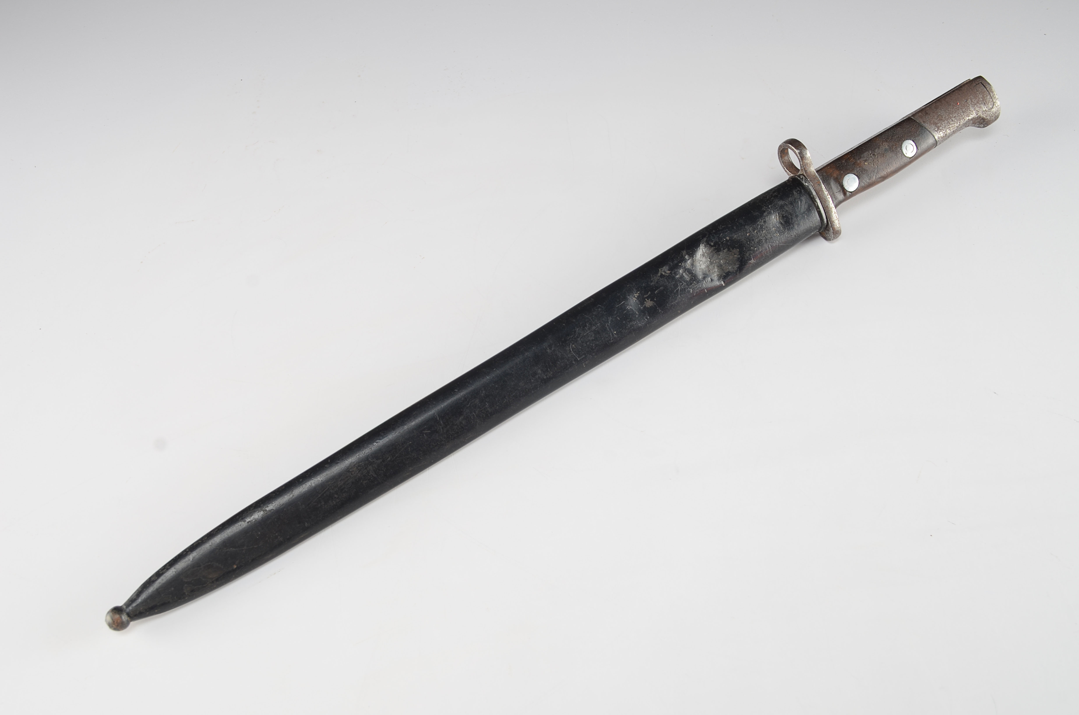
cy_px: 358
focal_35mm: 39
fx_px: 1166
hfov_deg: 49.6
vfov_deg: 34.1
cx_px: 540
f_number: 9
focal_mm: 26
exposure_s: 1/80
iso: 100
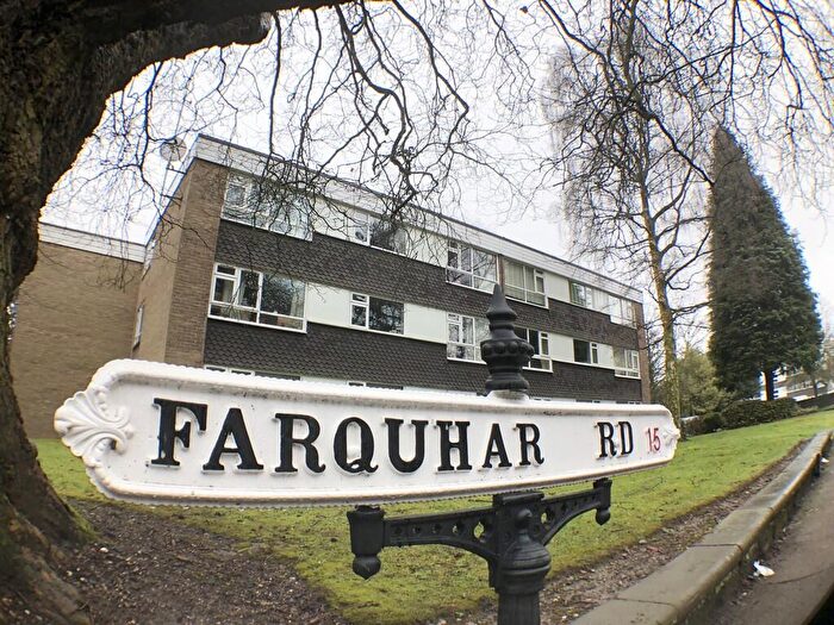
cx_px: 417
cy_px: 312
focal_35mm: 28
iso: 40
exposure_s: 1/100
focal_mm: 4
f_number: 1.8
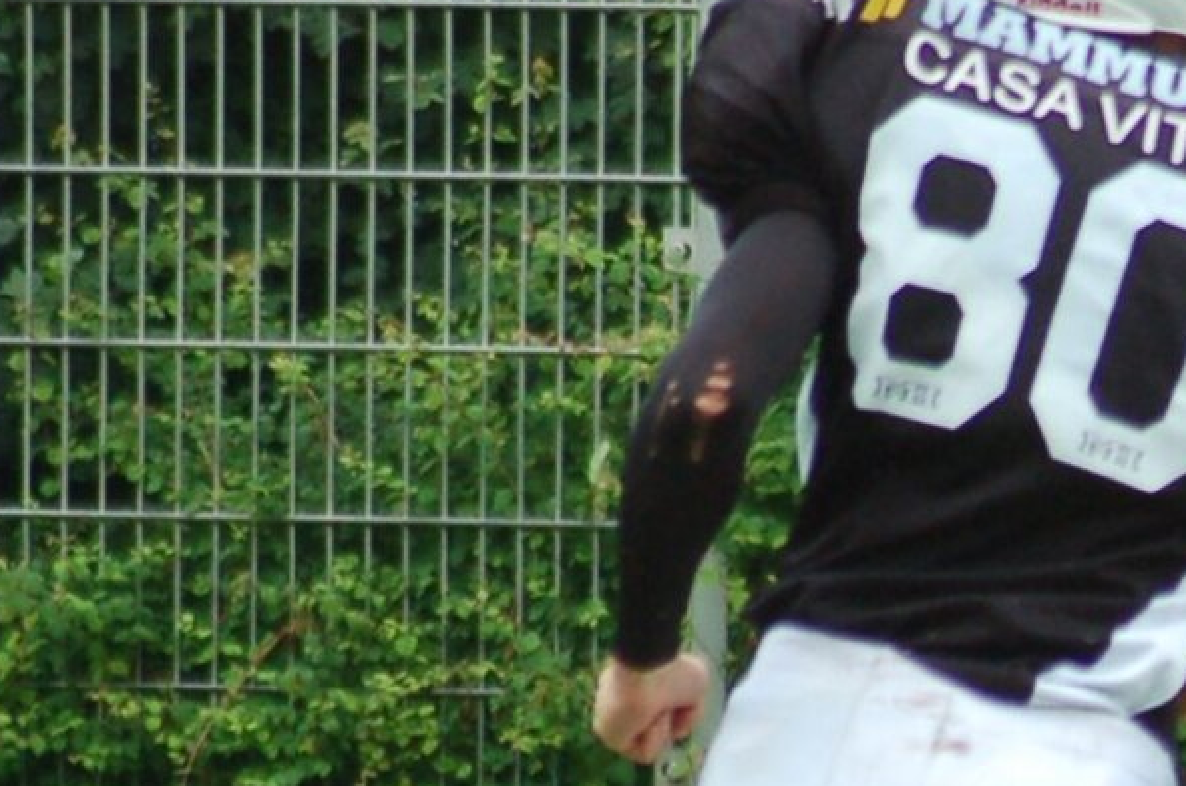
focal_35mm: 1218
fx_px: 40051
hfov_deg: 1.7
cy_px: 784
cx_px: 1652
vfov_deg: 1.1
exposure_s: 1/500
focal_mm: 220
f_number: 5.3
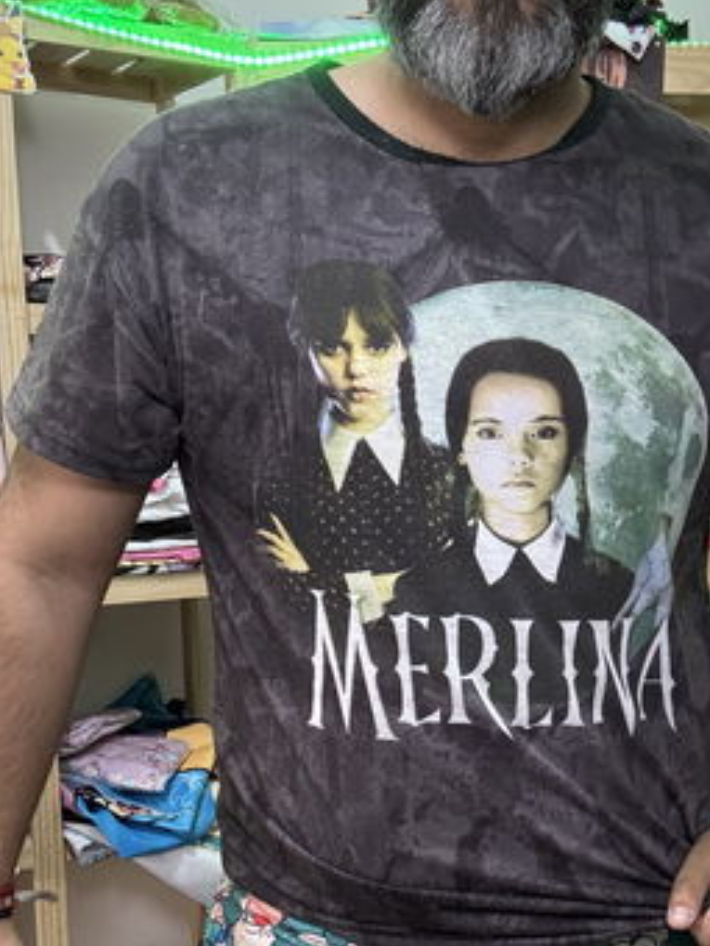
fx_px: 1285
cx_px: 468
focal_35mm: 47
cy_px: 686
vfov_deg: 39.6
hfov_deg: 30.7
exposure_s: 1/25
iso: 320
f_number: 1.9
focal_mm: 2.69
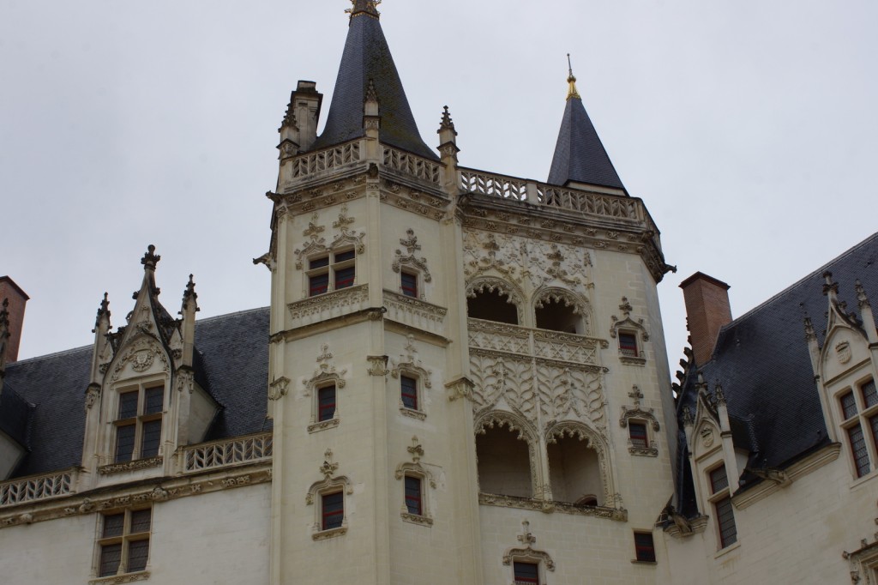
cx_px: 439
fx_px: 1280
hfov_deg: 37.9
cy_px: 292
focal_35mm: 52
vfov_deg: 25.7
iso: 100
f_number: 13
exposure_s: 1/160
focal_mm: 35
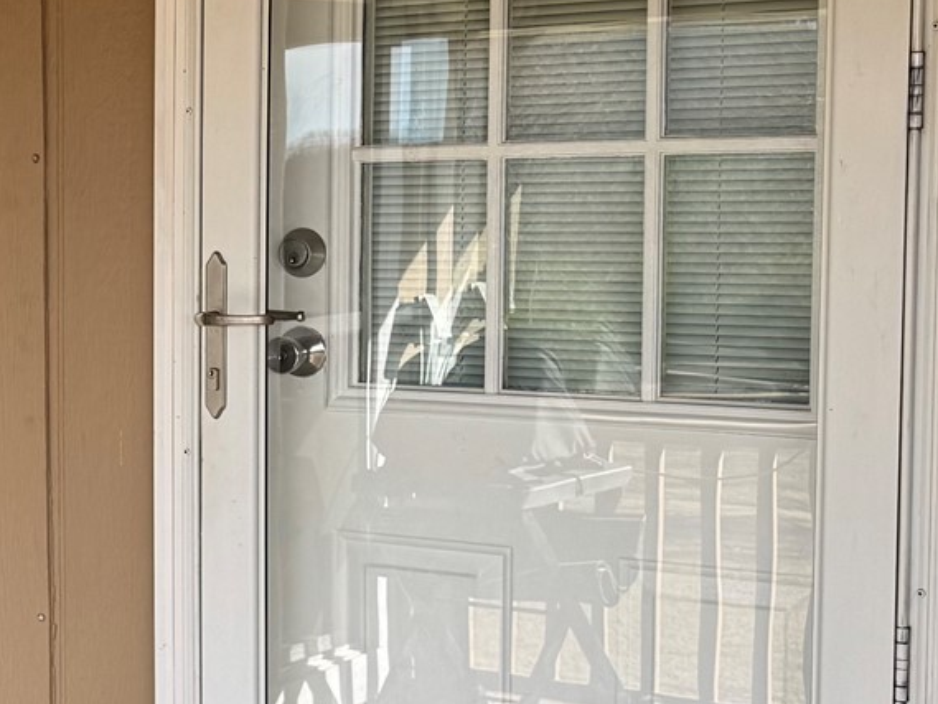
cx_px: -323
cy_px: 361
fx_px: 2195
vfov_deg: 18.2
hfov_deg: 21.5
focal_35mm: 81
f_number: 1.78
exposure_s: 1/627
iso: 80
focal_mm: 6.76
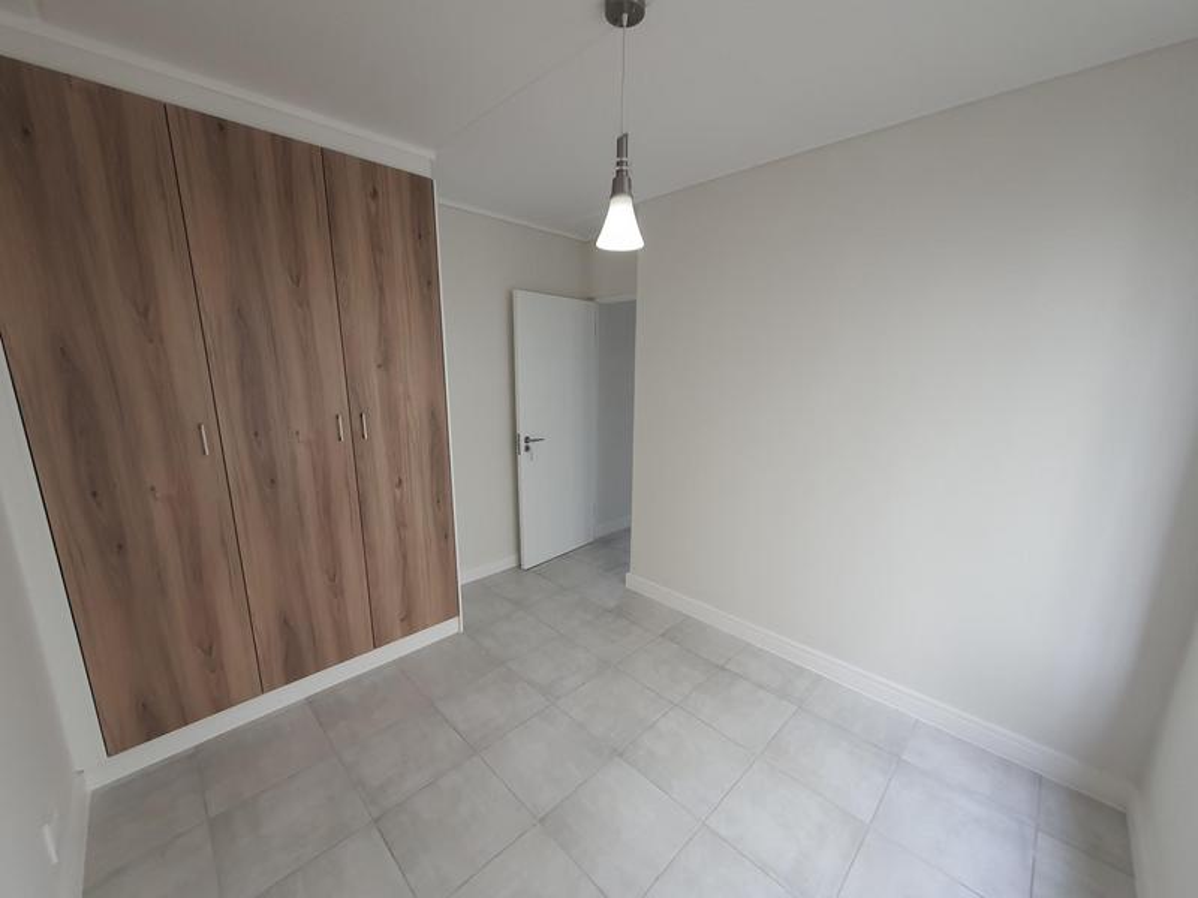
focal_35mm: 13
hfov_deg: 106.2
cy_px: 449
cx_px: 599
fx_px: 450
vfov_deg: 89.9
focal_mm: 1.74
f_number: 2.2
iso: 80
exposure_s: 1/100
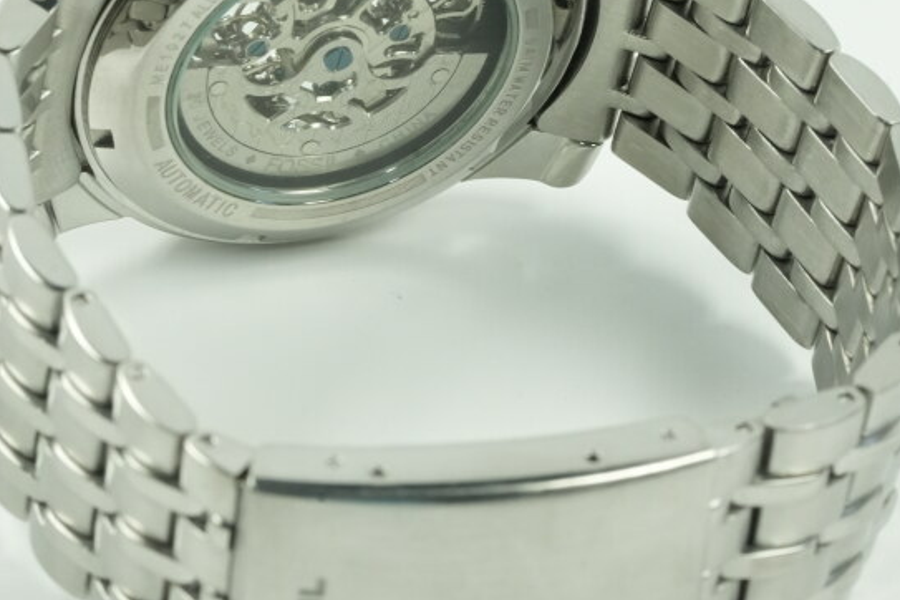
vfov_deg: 6.5
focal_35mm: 212
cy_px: 181
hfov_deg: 9.7
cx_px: 328
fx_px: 5300
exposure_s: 1/40
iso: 2500
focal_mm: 90
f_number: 16
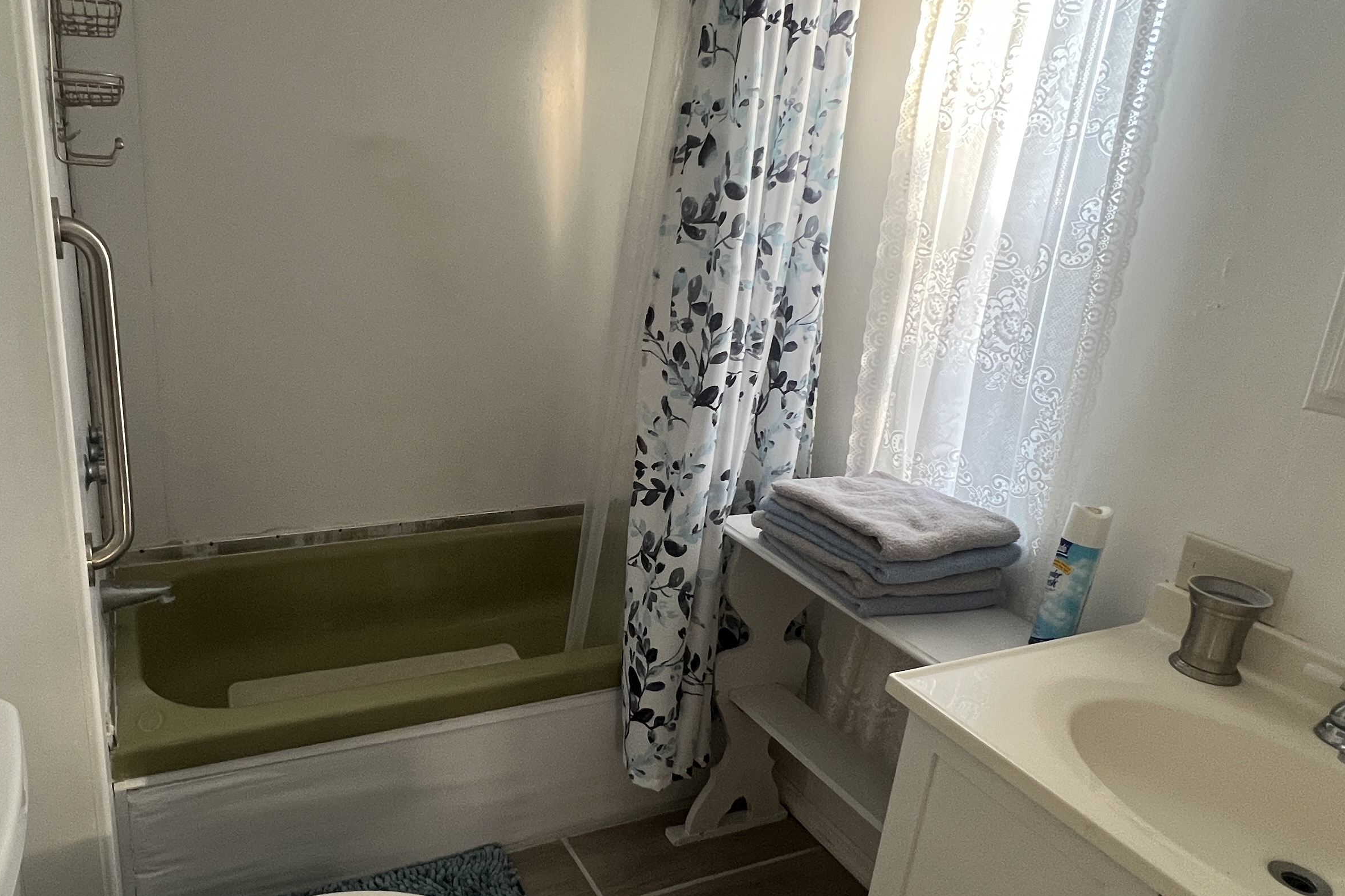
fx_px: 859
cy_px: 454
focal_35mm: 23
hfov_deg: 74.9
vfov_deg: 55.1
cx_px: 510
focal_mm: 1.57
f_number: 1.8
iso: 250
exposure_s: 1/60
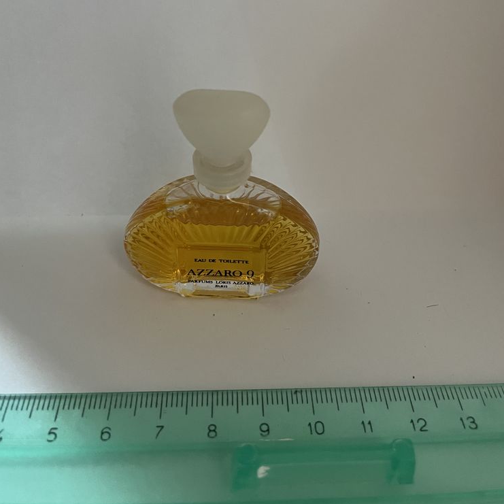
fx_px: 511
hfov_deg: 52.5
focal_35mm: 31
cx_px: 253
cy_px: 188
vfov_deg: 52.0
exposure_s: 1/35
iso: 640
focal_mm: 4.2
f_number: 1.6
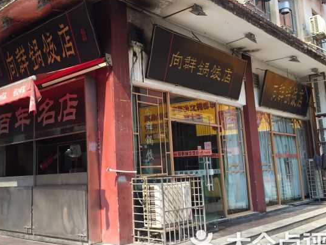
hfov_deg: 48.6
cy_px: 116
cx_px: 129
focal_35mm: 38
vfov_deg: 37.7
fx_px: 358
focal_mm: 4.15
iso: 32
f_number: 2.2
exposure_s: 1/421
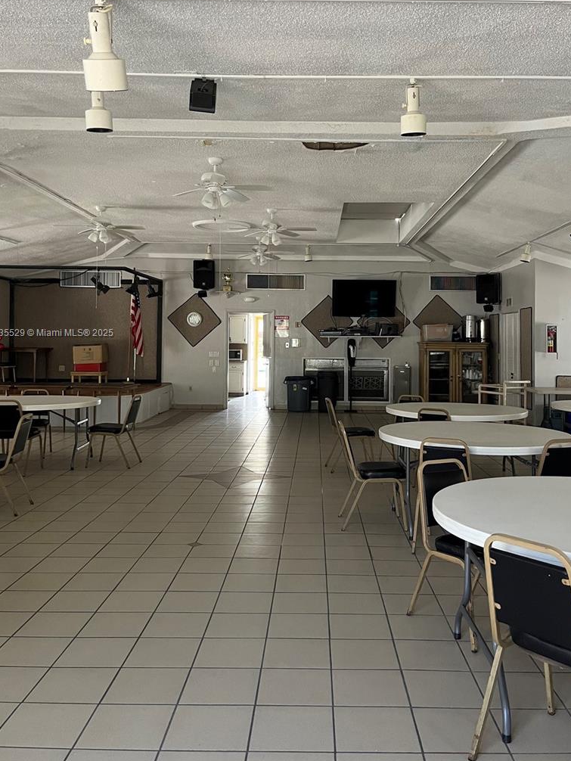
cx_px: 315
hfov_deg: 45.4
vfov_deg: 58.2
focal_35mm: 31
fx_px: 682
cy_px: 334
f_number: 1.6
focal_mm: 5.1
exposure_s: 1/60
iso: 200
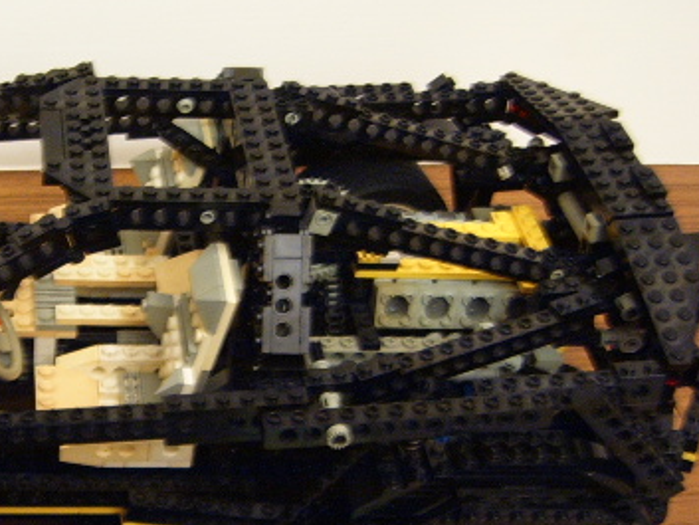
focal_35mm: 67
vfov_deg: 21.9
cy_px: 323
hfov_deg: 27.9
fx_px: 1353
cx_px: 77
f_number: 2.9
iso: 141
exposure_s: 1/8
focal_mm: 6.2
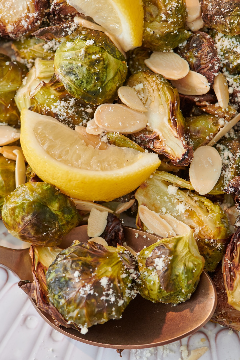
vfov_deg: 19.5
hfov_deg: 13.0
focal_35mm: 105
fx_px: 1050
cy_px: 180
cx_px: 120
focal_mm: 105
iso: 800
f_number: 13
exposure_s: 1/200
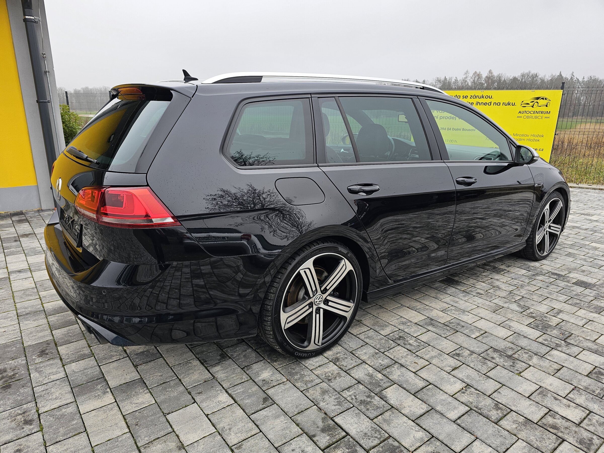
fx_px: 401
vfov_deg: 58.9
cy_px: 226
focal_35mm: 23
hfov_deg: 73.9
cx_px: 302
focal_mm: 6.3
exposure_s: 1/180
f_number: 1.7
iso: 50
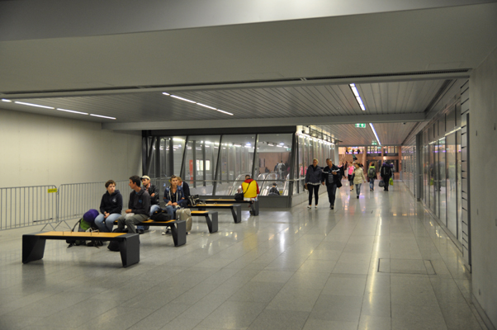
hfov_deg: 51.3
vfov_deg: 35.4
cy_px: 165
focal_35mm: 38
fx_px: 517
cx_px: 248
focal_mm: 25
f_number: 4
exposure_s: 1/60
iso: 640
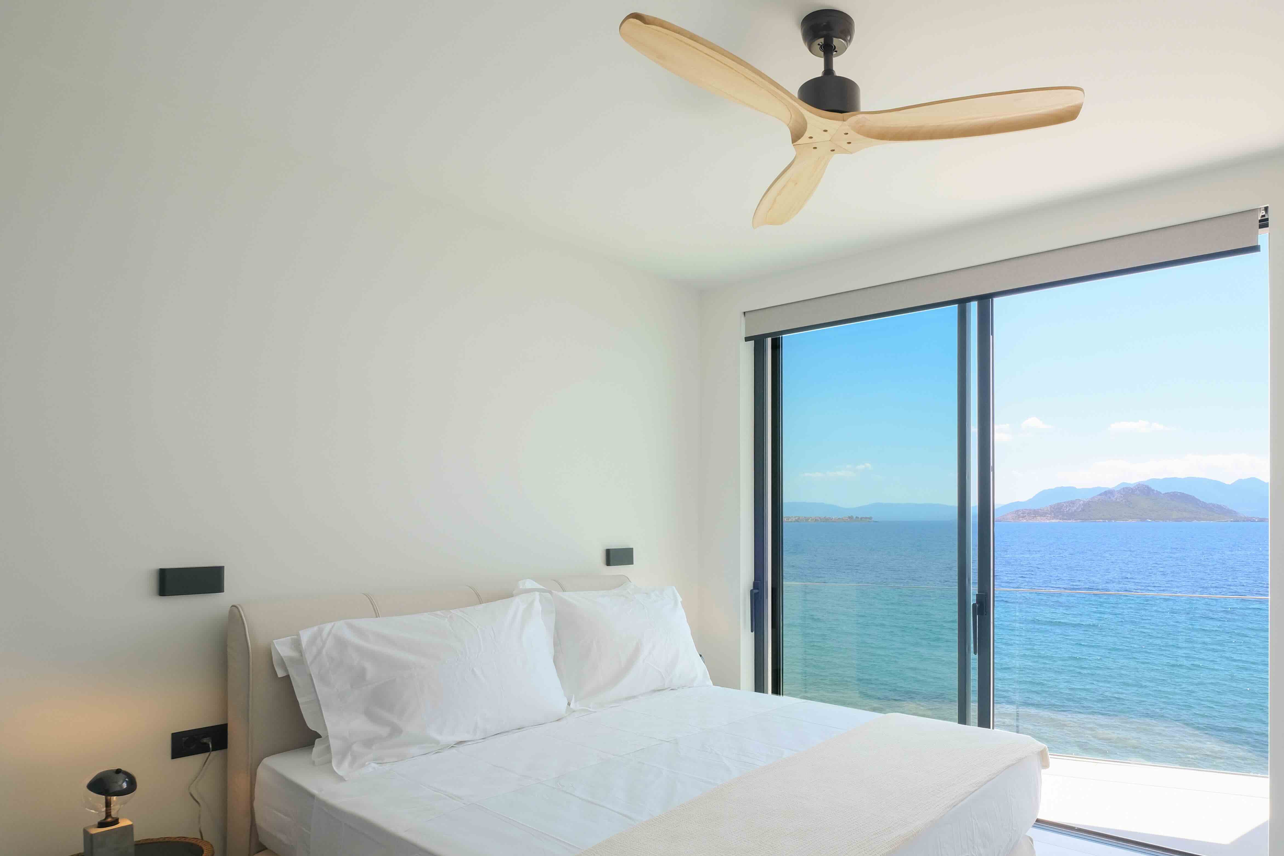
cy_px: 564
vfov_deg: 60.6
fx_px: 713
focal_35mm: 20
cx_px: 777
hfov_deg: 82.9
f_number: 8
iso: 400
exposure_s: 1/320
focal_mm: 10
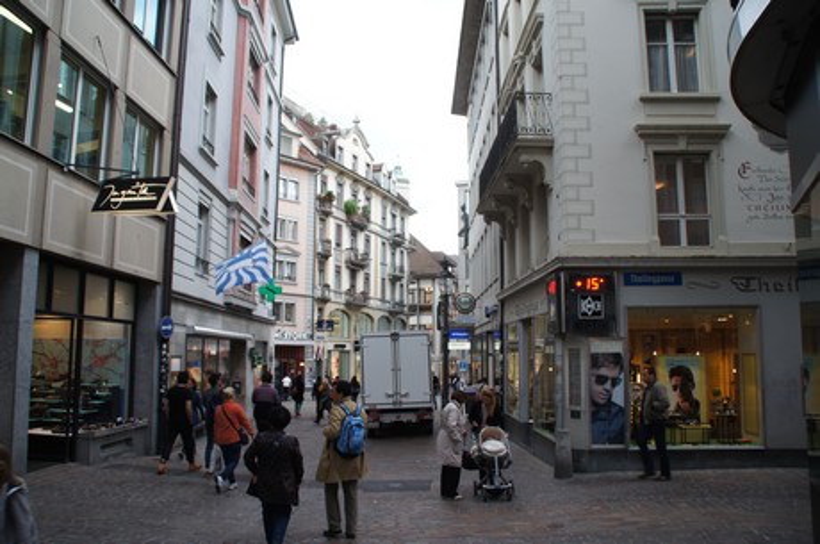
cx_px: 410
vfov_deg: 47.8
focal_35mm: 27
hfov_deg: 67.5
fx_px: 614
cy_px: 272
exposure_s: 1/60
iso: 100
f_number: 4.5
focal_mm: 18
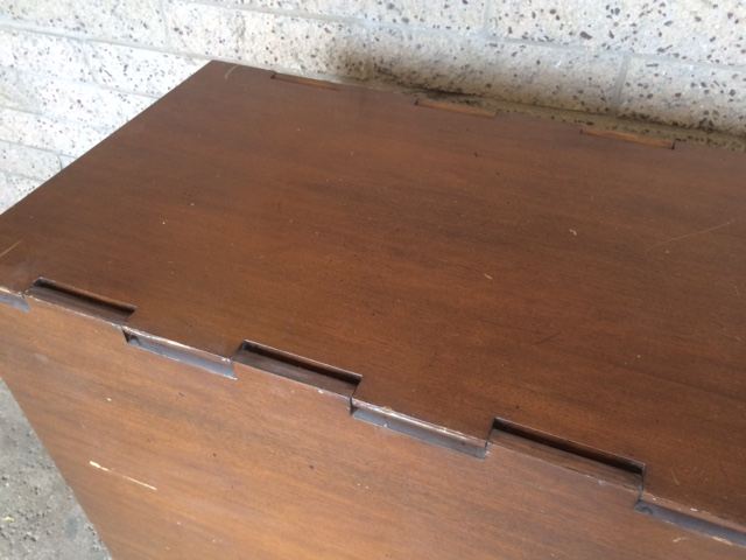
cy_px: 280
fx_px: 625
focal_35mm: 29
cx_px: 373
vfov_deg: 48.2
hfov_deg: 61.7
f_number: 2.2
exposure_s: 1/40
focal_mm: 4.15
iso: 40
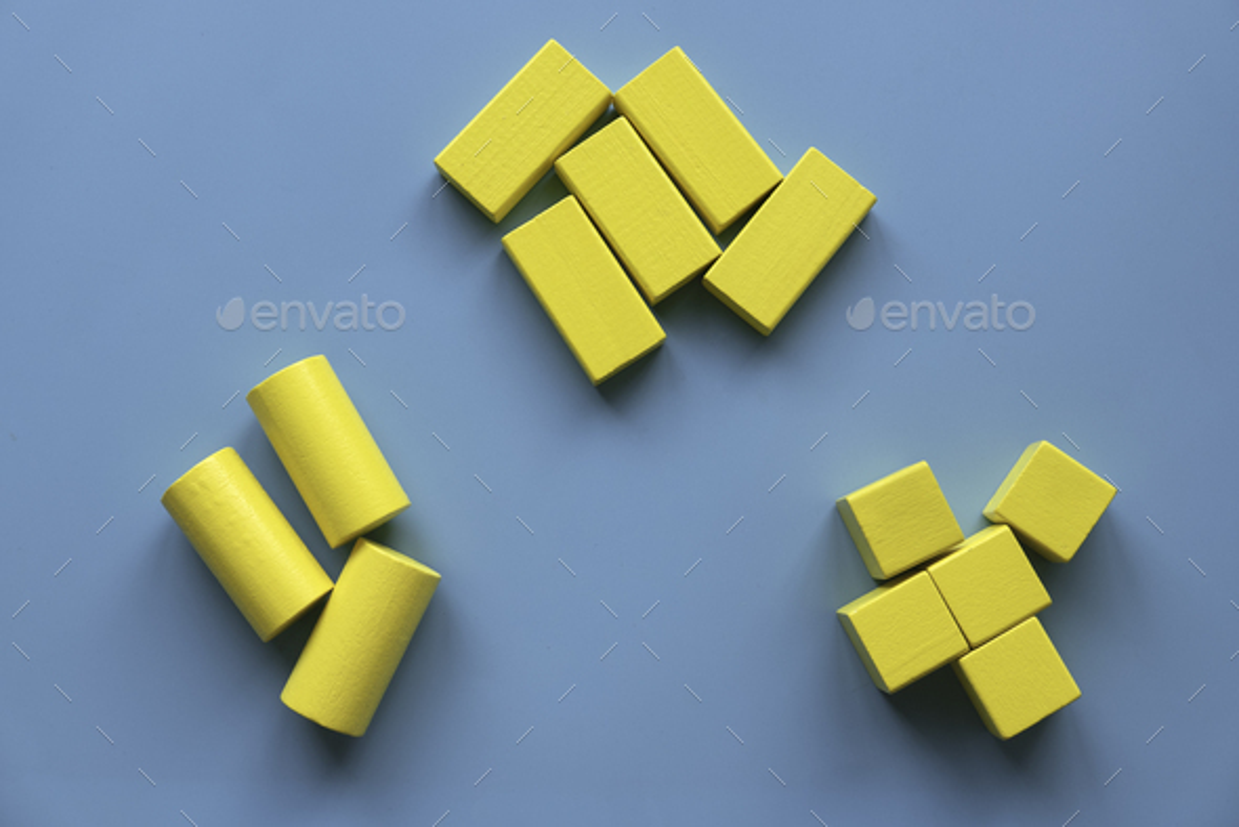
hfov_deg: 42.7
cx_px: 620
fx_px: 1584
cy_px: 414
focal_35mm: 46
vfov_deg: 29.3
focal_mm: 20.6
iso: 200
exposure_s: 1/125
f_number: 3.2
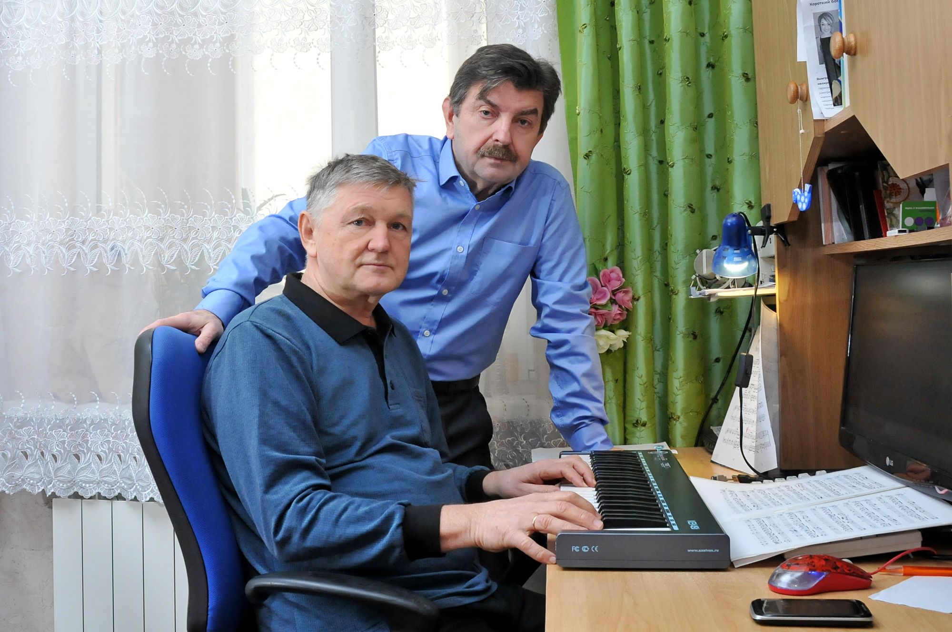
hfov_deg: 67.4
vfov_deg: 47.8
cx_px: 476
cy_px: 316
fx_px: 713
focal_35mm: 27
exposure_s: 1/100
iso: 800
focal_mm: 18
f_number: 6.3
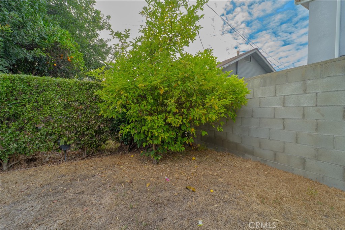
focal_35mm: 14
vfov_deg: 81.2
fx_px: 134
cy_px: 115
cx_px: 172
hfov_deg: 104.2
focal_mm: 14
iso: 100
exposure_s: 1/50
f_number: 7.1
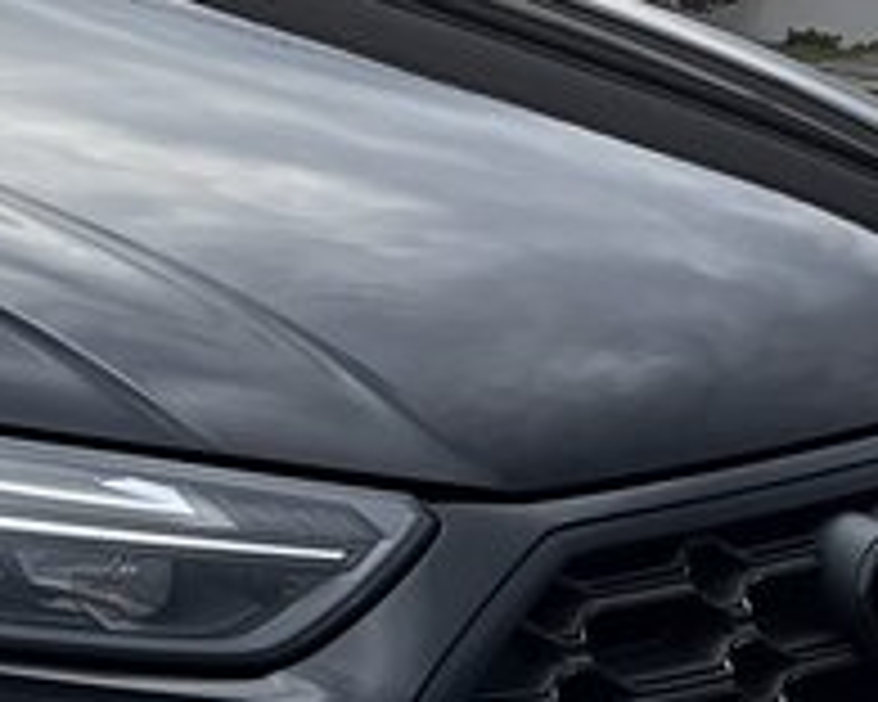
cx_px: -725
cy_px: -333
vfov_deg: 9.6
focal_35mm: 156
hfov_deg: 11.4
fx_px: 4054
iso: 50
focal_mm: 5.7
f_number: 1.5
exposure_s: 1/4115
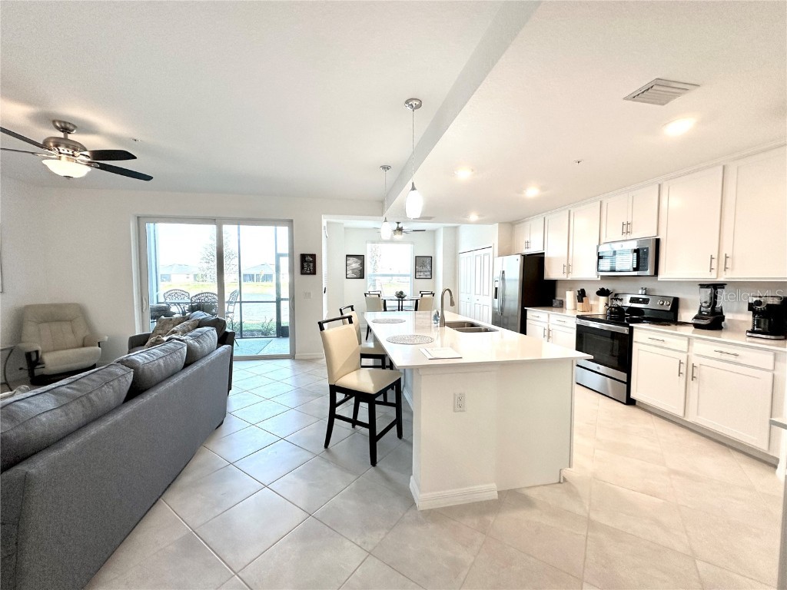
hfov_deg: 102.1
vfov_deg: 85.7
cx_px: 394
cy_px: 295
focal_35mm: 14
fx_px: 318
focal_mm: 2.22
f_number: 2.2
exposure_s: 1/120
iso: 100
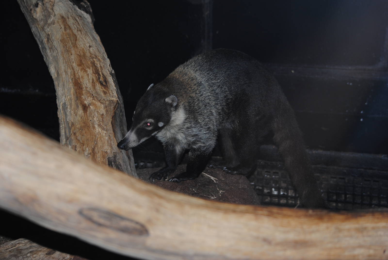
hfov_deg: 21.9
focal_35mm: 93
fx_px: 1004
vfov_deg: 14.7
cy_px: 130
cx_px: 194
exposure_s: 1/60
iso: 200
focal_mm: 62
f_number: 4.5
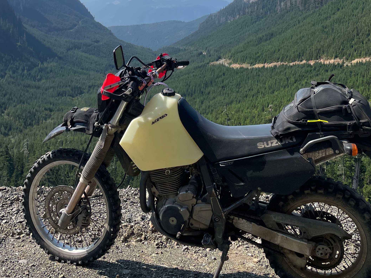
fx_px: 536
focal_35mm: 50
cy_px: -30
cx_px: 179
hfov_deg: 38.2
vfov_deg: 26.7
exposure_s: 1/5291
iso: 32
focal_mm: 4.2
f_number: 1.6
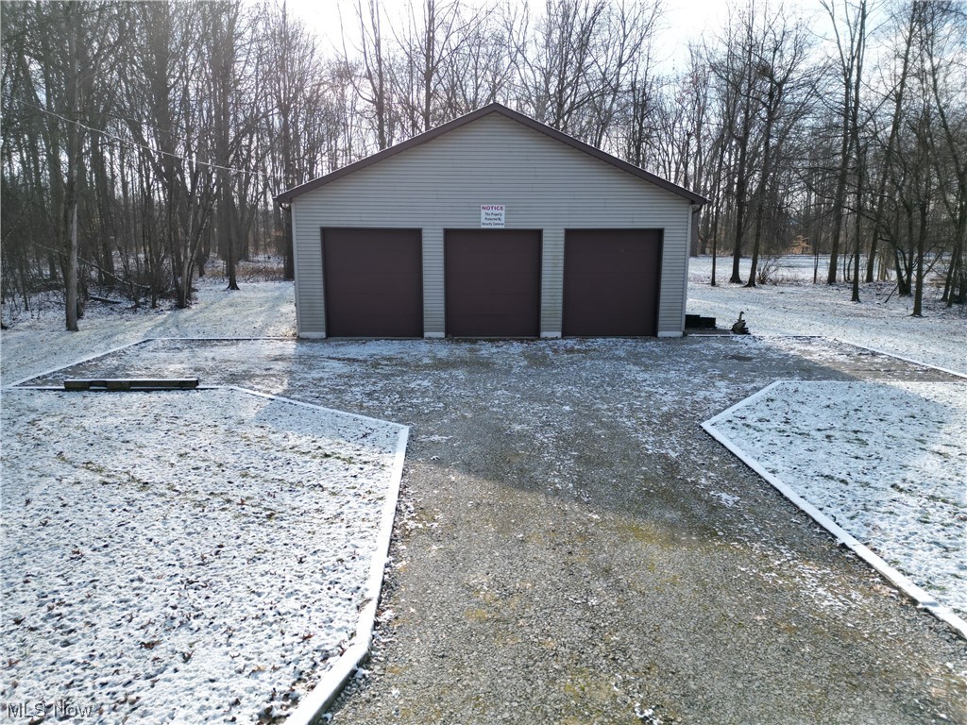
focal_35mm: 24
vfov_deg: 56.8
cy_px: 362
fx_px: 670
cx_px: 484
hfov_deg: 71.6
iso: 200
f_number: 1.7
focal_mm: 6.72
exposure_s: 1/2000
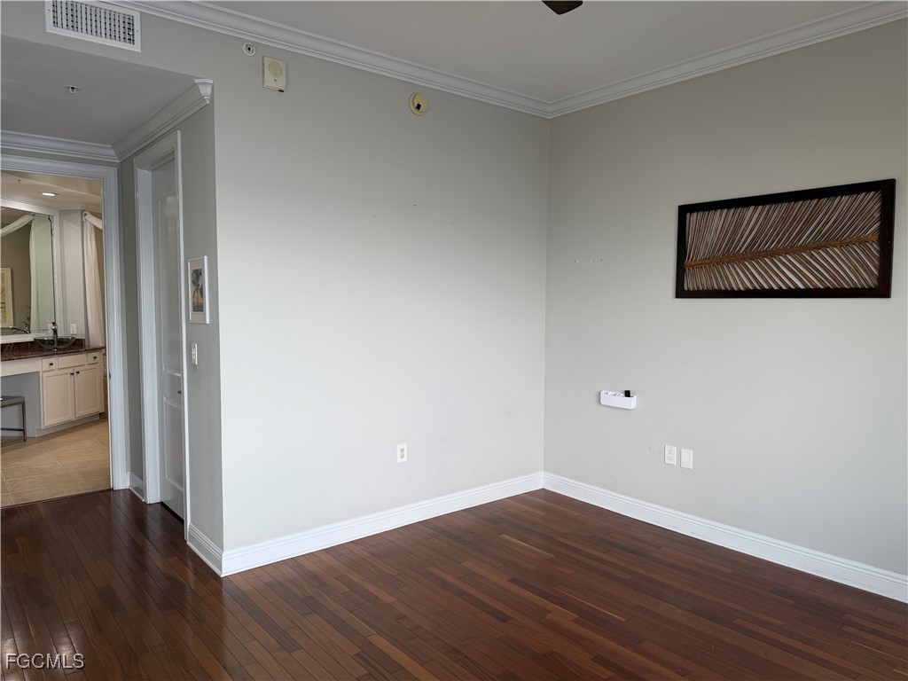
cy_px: 340
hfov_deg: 71.6
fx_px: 630
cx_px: 454
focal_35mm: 24
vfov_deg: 56.8
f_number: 1.78
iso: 50
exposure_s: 1/120
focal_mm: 6.76
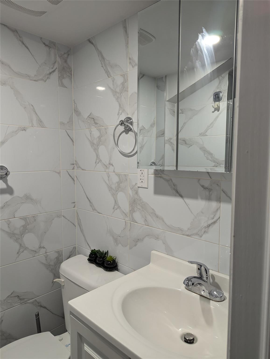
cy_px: 180
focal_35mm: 24
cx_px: 135
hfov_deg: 56.9
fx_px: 249
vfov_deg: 71.5
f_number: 1.85
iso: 182
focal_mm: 6.81
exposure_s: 1/60
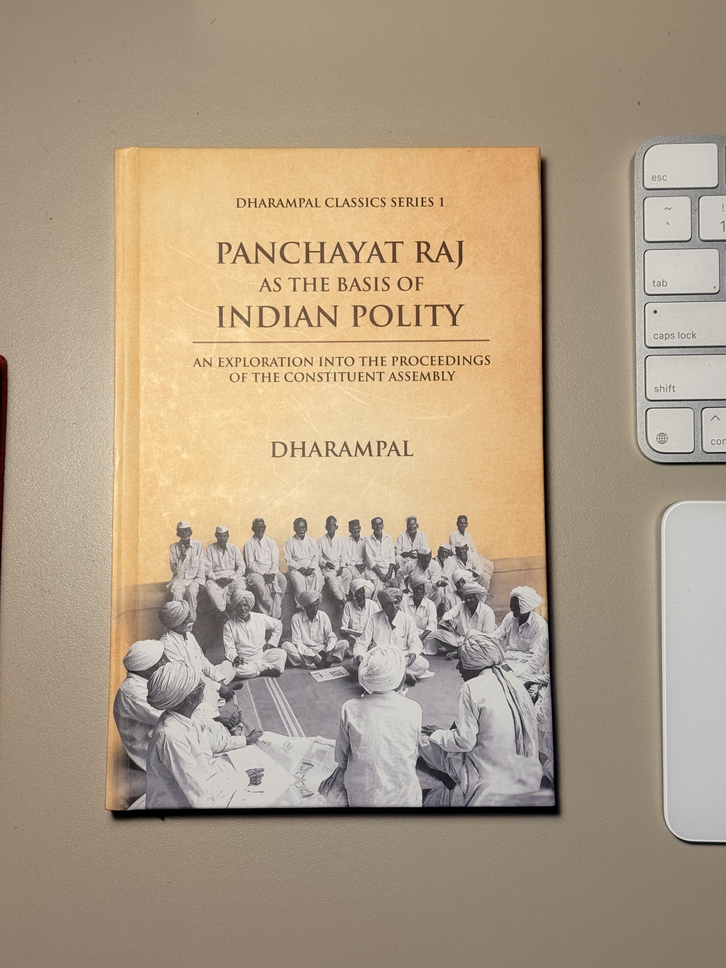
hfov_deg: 30.3
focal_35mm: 48
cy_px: 484
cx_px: 363
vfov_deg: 39.7
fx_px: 1342
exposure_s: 1/100
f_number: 1.78
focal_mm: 6.76
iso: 50
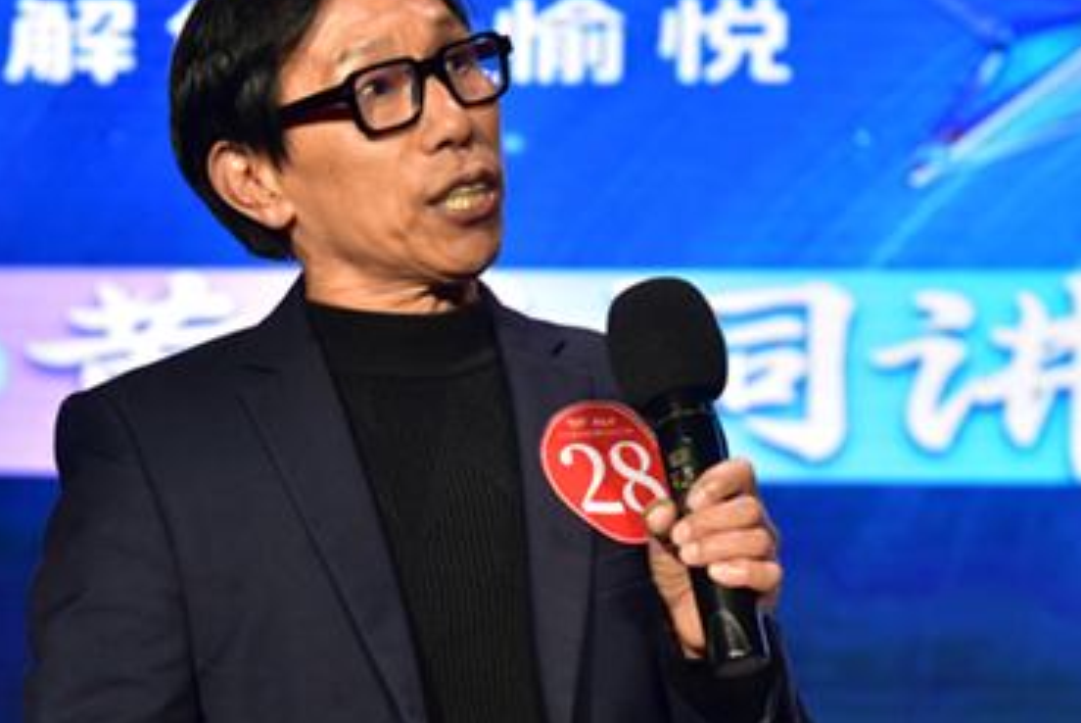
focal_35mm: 175
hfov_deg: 11.7
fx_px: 5259
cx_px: 347
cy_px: 310
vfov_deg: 7.9
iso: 2200
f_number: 5.6
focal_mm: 92
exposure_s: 1/125
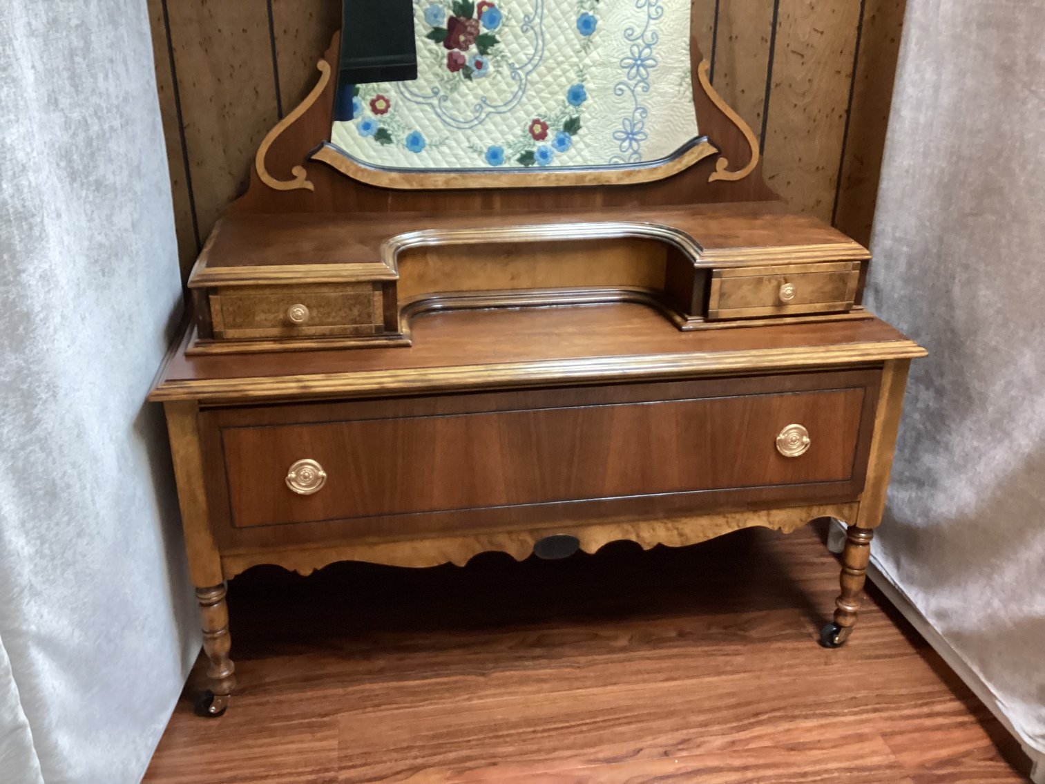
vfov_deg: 45.4
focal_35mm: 31
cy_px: 392
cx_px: 522
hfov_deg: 58.3
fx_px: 936
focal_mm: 3.3
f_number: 2.4
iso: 400
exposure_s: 1/30
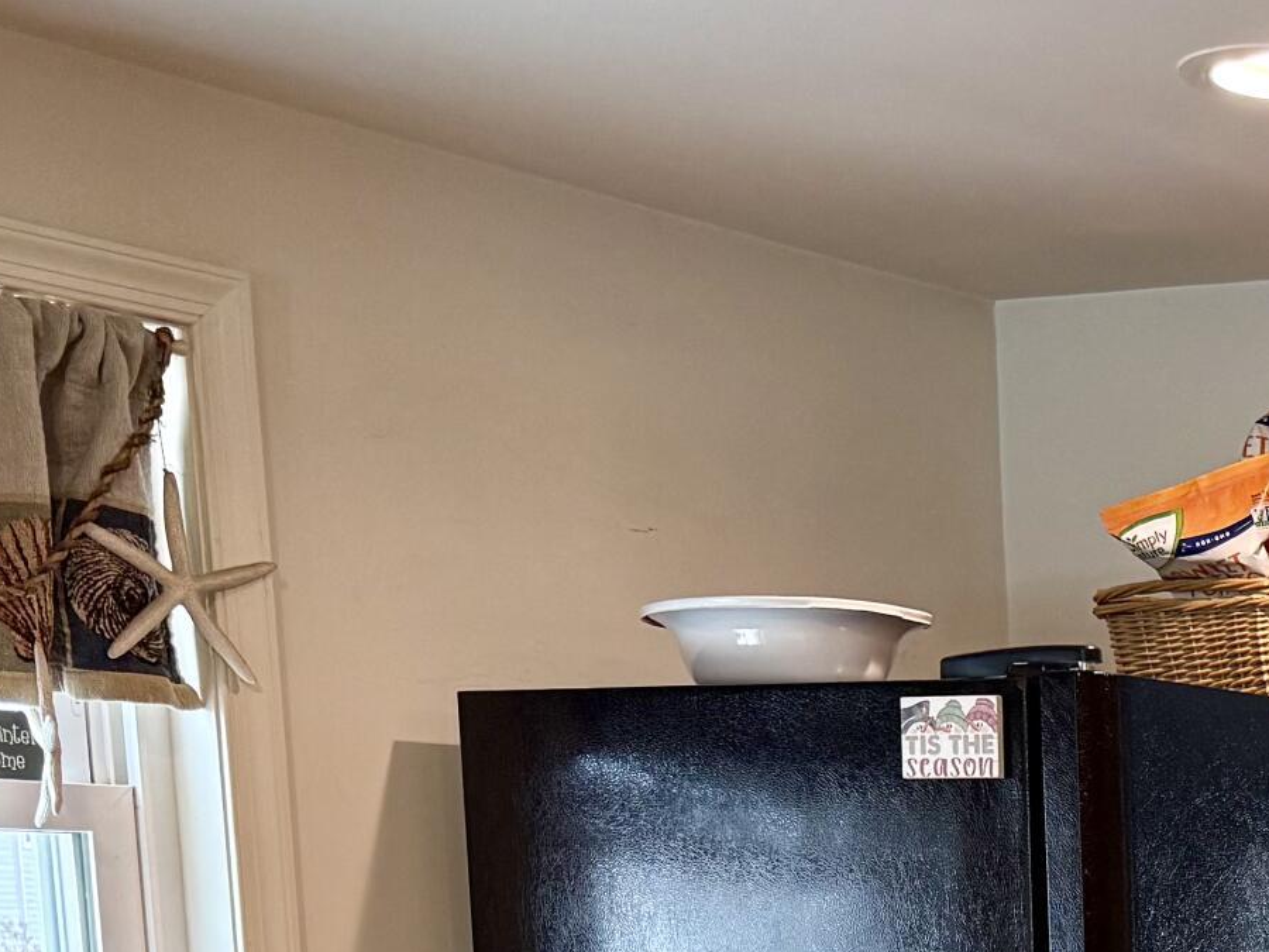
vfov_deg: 16.7
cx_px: 1779
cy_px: 1450
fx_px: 2933
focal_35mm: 80
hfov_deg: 21.4
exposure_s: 1/123
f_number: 1.78
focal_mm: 6.76
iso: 200
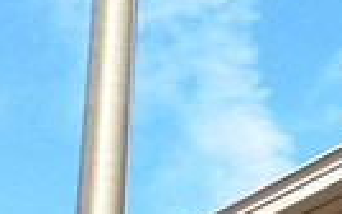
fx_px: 2491
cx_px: 748
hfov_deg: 7.5
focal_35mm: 267
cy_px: 186
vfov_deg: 4.9
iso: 50
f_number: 2.4
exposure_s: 1/1178
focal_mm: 4.12
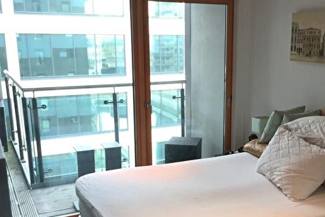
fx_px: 415
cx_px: 211
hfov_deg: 42.3
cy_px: 136
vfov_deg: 29.1
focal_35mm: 46
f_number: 2.2
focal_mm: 4.15
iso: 40
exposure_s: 1/33
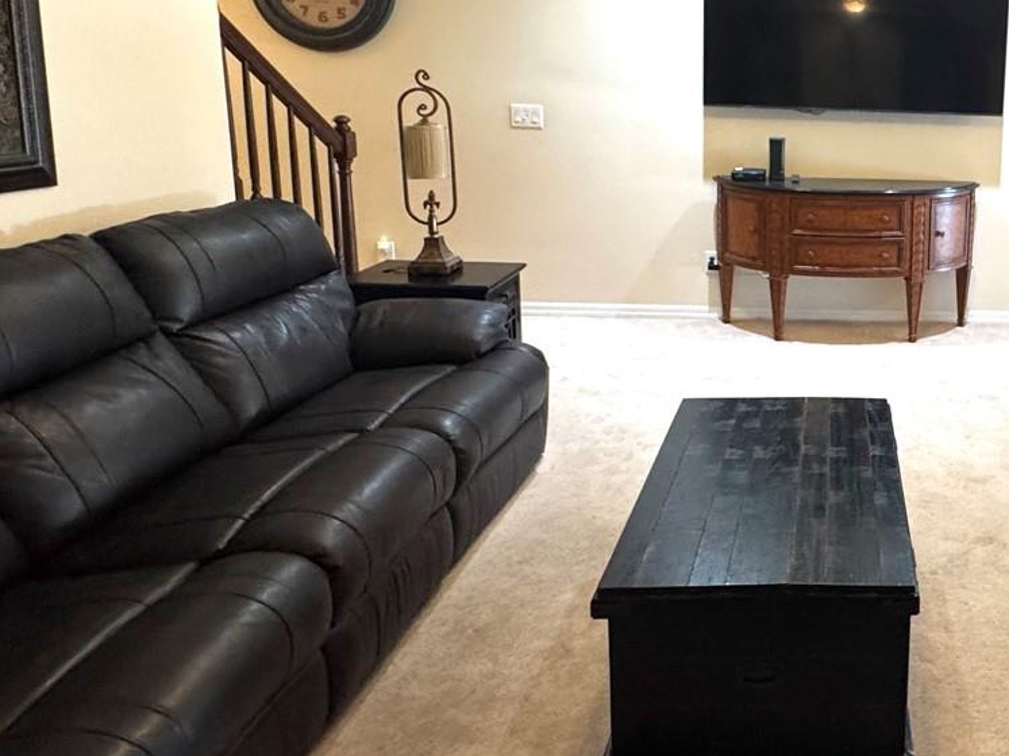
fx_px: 874
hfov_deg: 53.1
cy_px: 217
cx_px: 896
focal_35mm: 30
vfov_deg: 45.6
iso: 320
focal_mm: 2.22
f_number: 2.2
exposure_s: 1/60
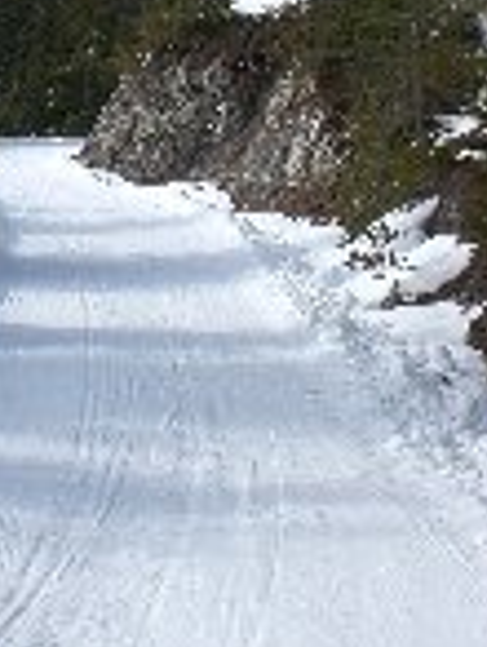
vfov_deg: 18.6
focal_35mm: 104
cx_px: -93
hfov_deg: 13.9
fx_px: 1945
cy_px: 106
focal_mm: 6.3
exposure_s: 1/400
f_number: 4.4
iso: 50
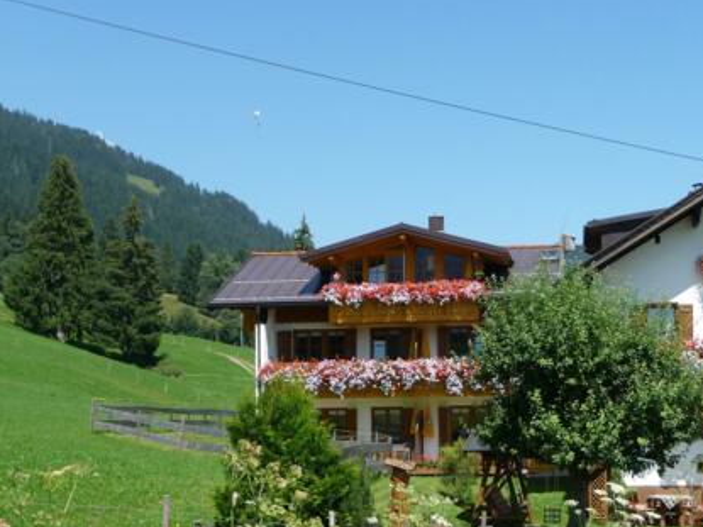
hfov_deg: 32.9
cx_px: 471
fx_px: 1178
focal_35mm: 58
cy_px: 346
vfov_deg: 25.1
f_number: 4
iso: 100
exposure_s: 1/500
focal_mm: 7.1
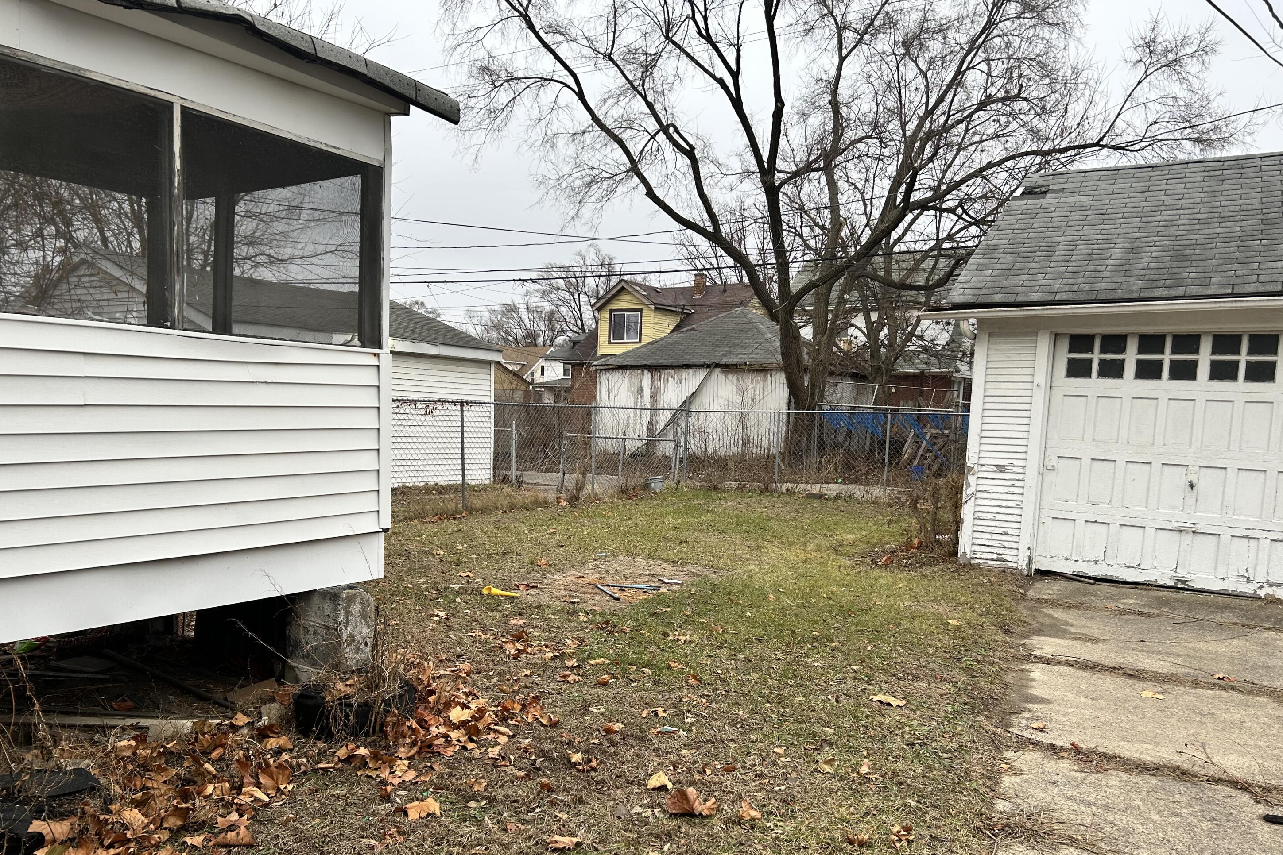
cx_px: 624
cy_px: 480
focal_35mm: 28
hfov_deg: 65.5
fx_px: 998
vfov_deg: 46.3
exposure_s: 1/380
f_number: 1.5
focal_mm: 5.7
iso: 50
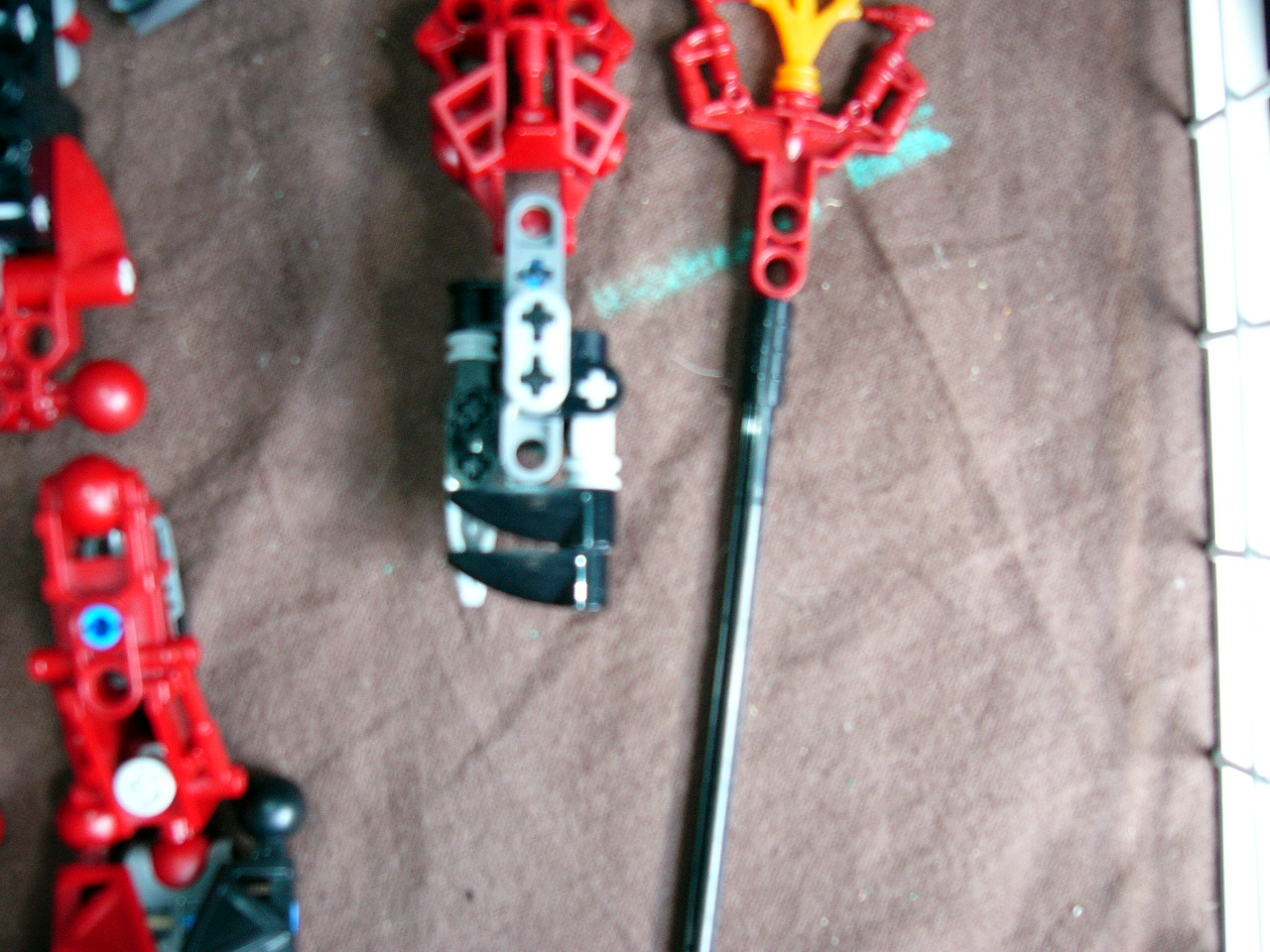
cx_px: 635
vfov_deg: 40.7
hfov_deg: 52.6
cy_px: 476
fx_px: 1284
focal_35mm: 35
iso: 100
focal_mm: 5.8
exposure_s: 1/5
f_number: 2.8
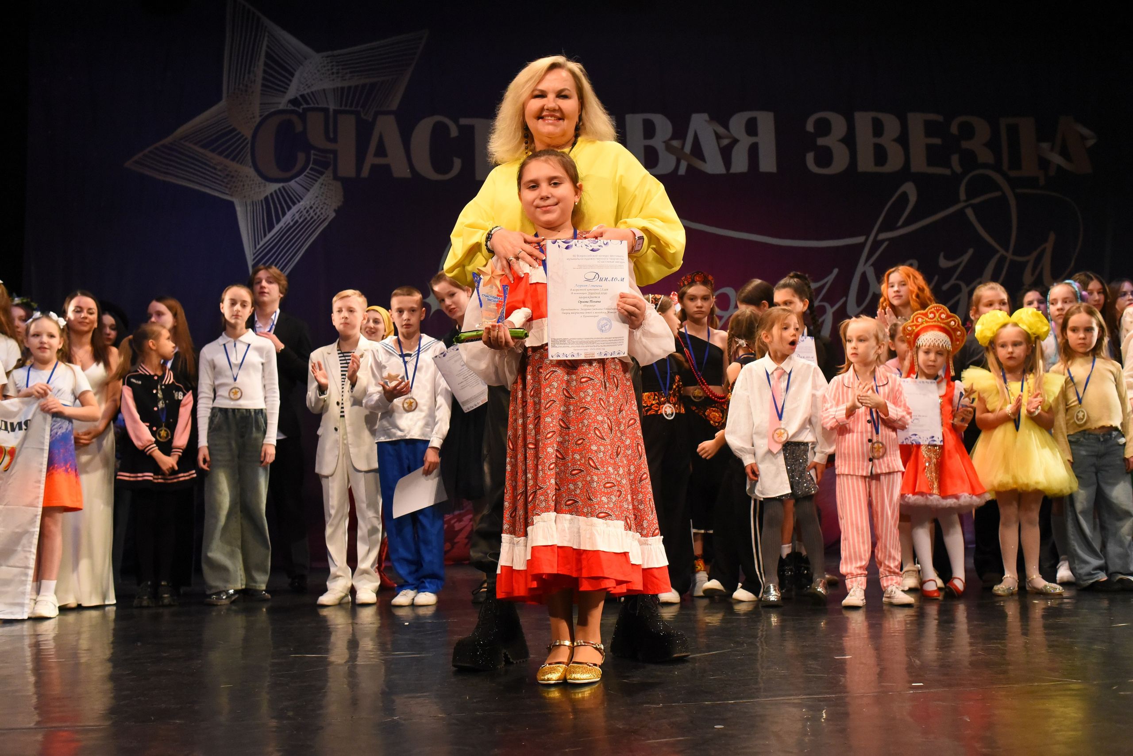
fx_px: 1102
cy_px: 378
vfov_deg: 37.9
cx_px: 566
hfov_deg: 54.4
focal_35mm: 35
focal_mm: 35
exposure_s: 1/250
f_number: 6.3
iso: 5000
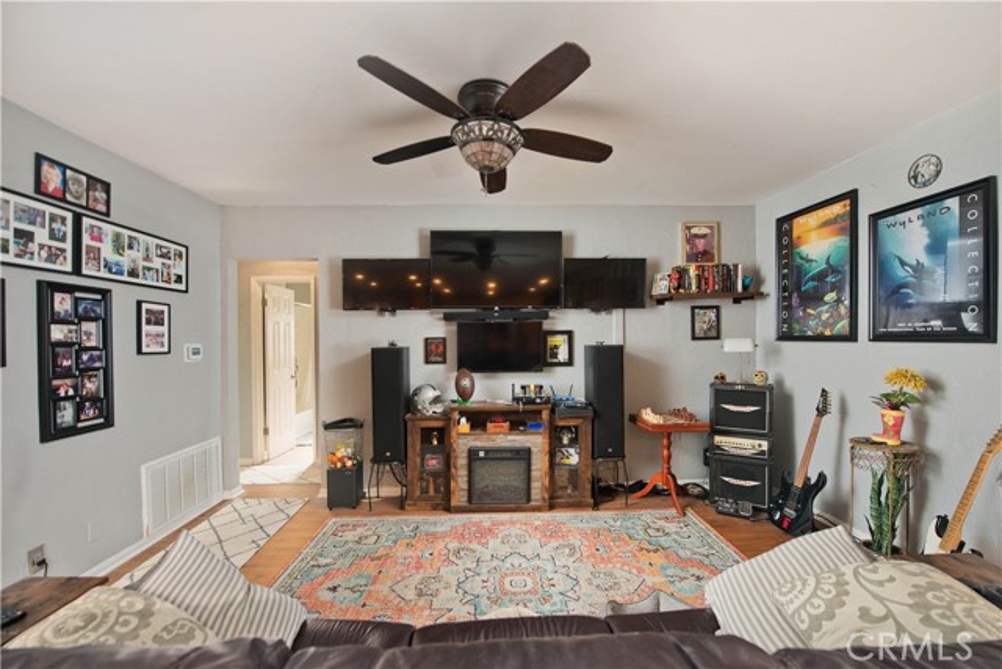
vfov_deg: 81.2
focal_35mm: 14
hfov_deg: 104.2
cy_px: 334
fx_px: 390
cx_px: 501
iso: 400
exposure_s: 1/20
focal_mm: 14
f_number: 4.5
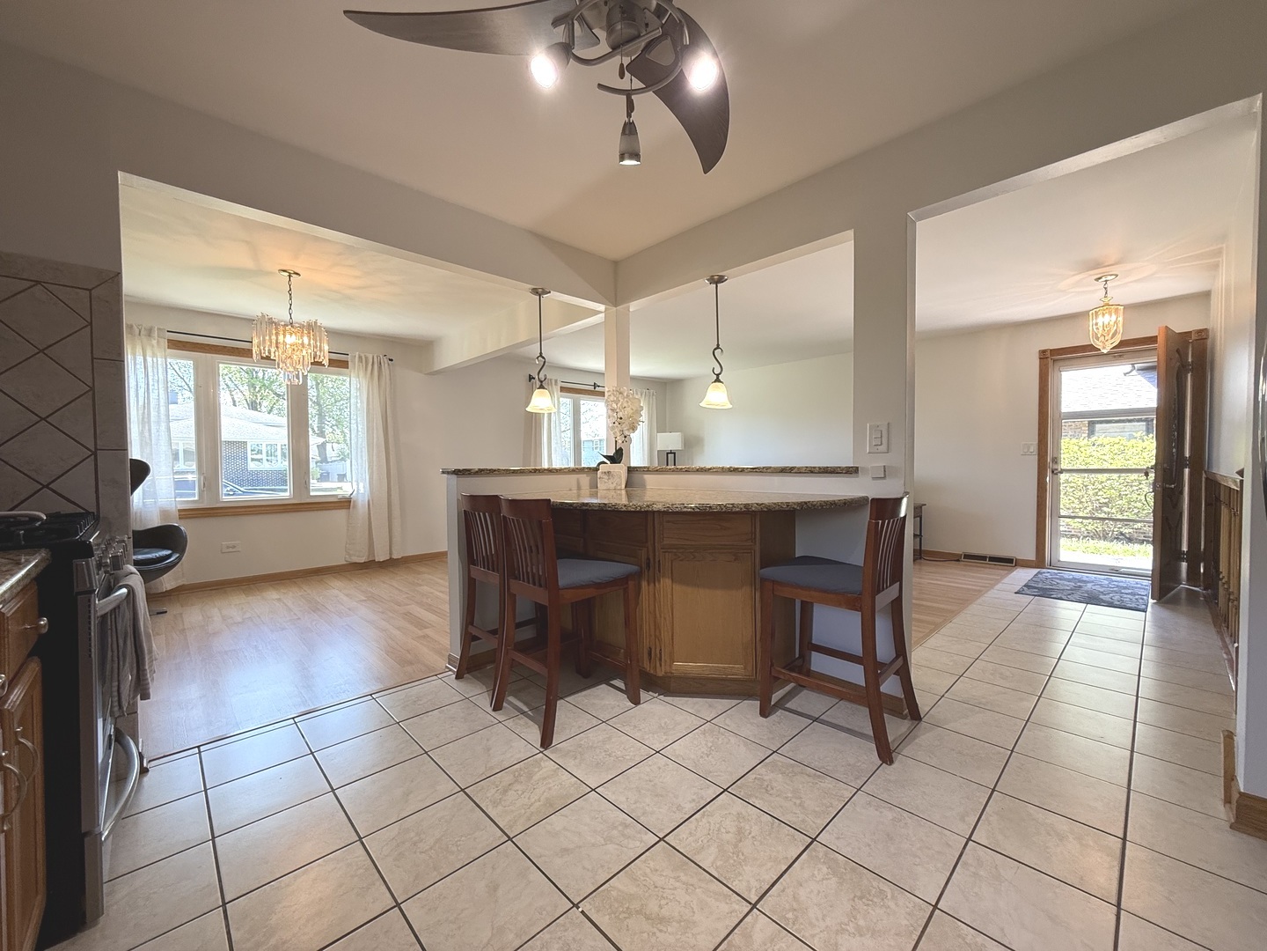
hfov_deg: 102.1
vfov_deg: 85.7
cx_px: 634
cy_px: 476
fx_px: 512
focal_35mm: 14
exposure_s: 1/120
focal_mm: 2.22
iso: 160
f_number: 2.2
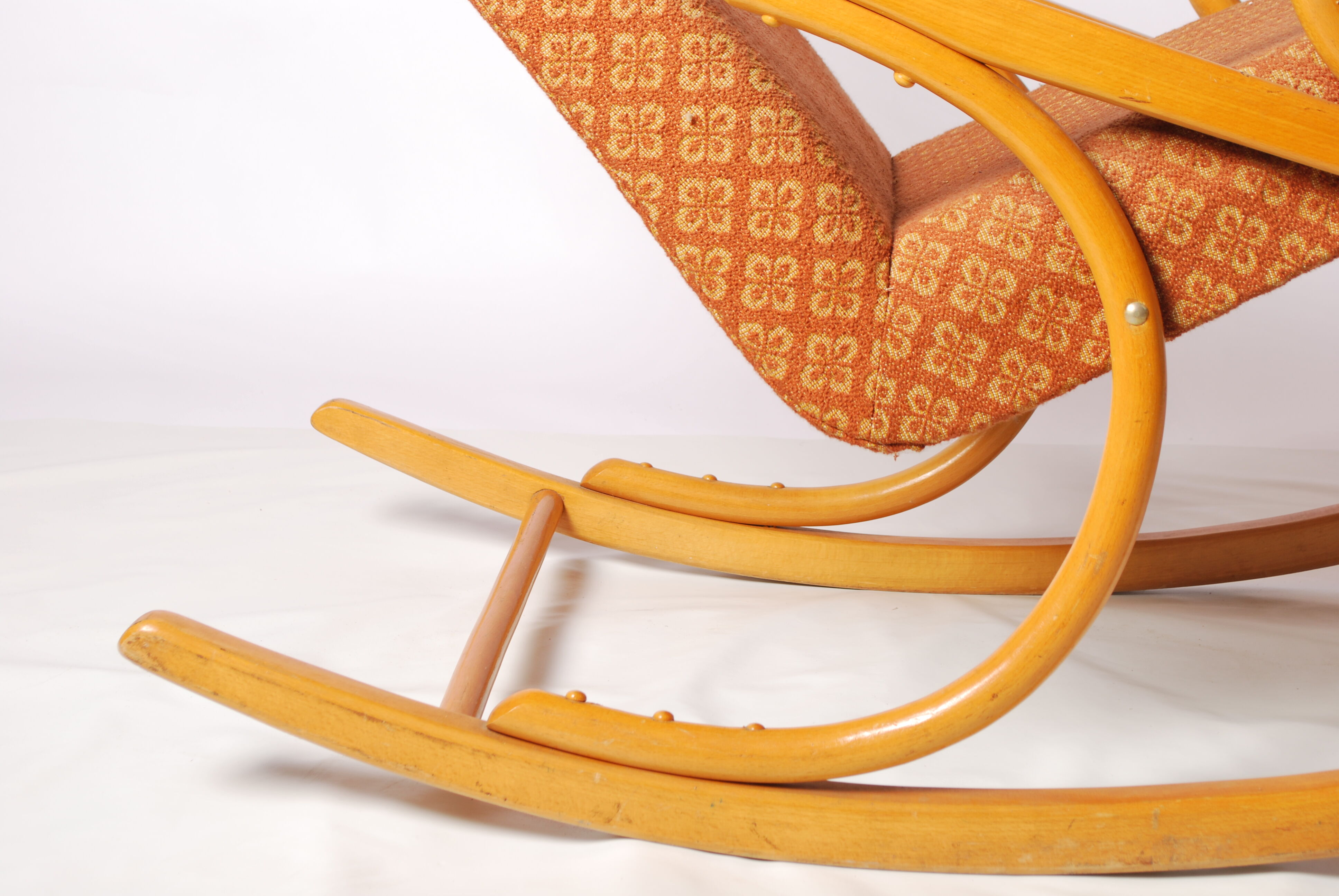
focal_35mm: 66
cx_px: 670
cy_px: 448
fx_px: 2458
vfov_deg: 20.7
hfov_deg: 30.5
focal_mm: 44
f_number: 8
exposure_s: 1/100
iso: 100
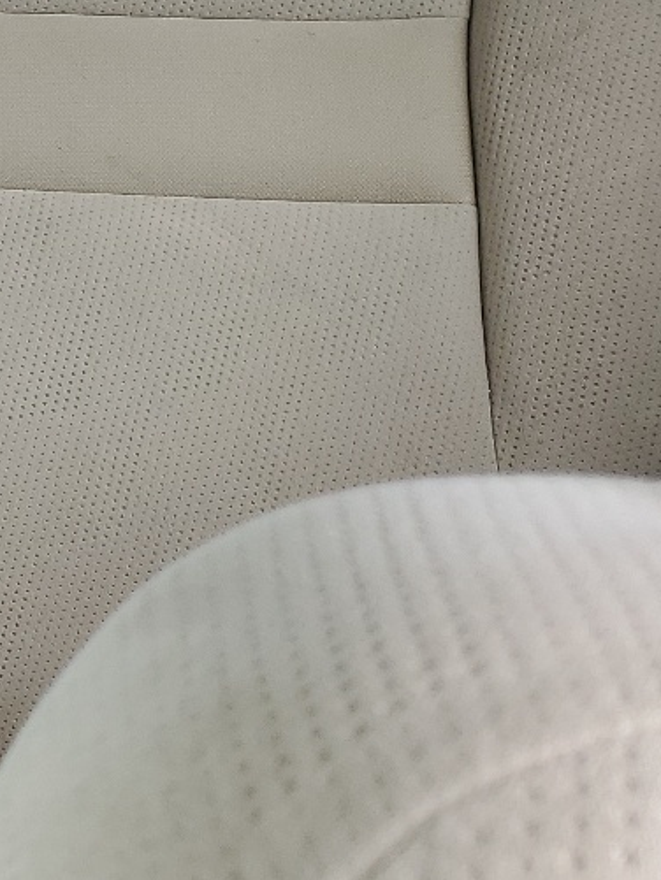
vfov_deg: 22.9
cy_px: 84
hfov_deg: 15.0
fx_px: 2112
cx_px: -598
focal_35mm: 83
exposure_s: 1/120
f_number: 1.5
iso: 52
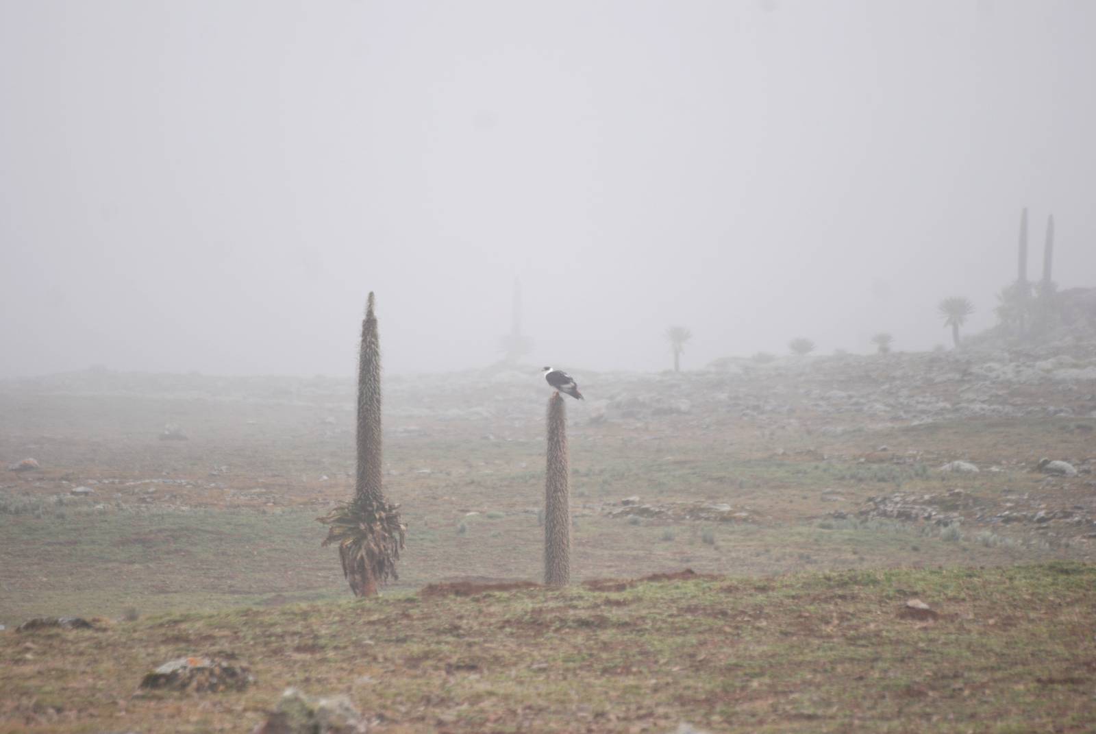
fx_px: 13716
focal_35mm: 450
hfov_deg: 4.6
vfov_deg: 3.1
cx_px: 548
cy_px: 367
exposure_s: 1/500
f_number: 5.6
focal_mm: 300
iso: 280
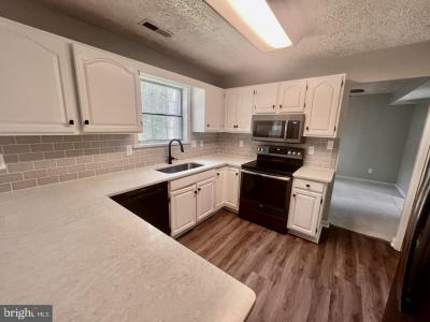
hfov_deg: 106.2
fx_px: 161
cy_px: 161
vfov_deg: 89.9
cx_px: 215
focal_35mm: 13
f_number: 1.8
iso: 250
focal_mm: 1.57
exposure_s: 1/60
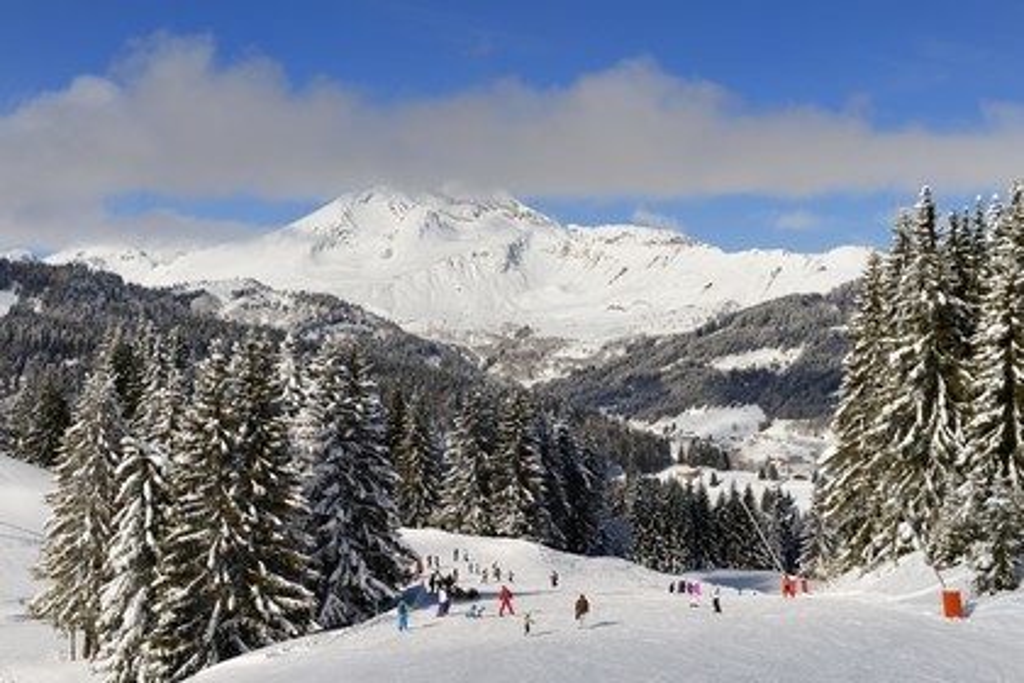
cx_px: 512
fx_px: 1422
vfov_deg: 27.0
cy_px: 342
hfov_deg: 39.6
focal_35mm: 50
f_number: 13
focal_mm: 50
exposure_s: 1/500
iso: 200
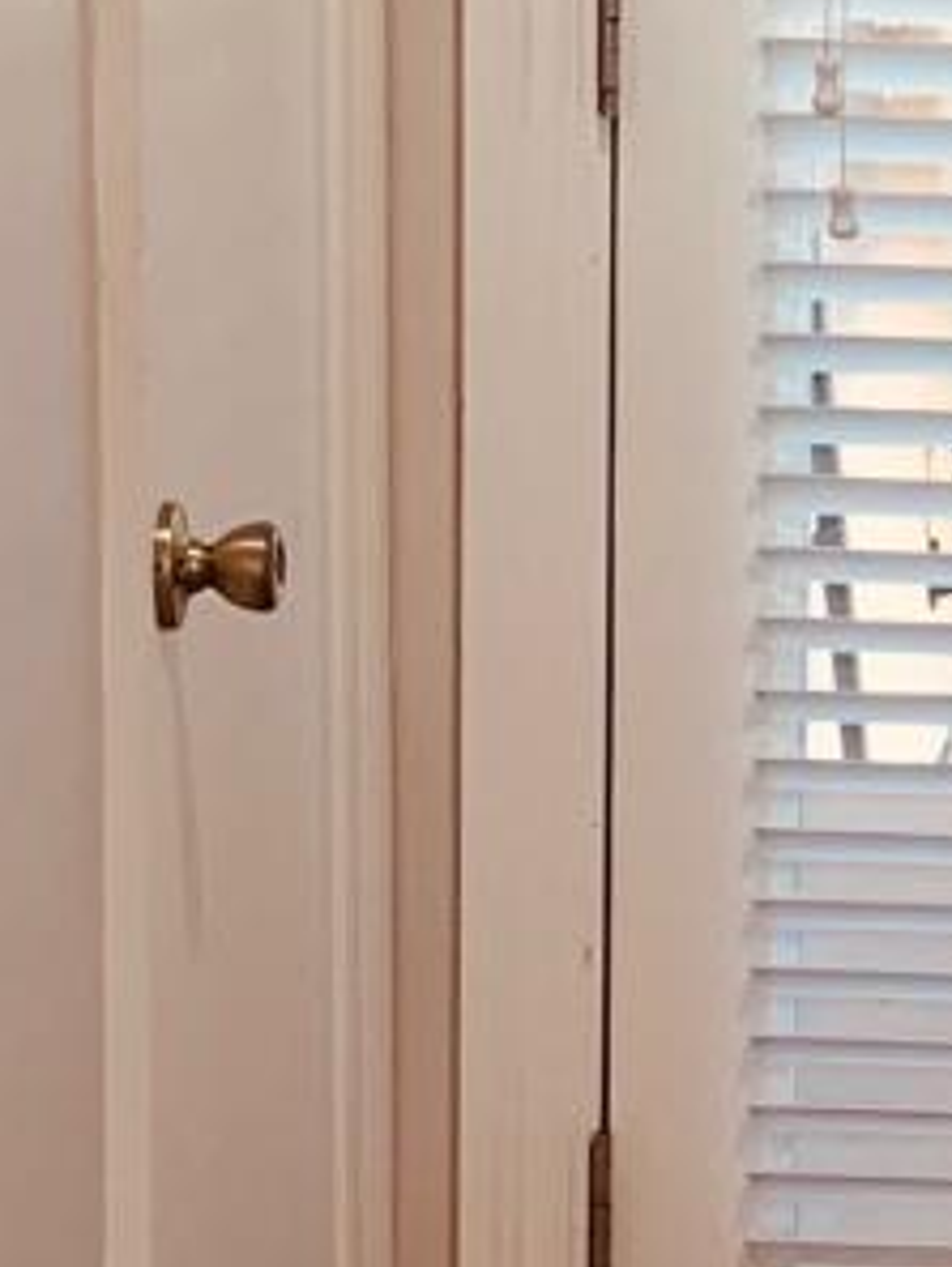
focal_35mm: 175
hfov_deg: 8.4
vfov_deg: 11.3
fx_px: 6412
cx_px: 1247
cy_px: 828
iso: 100
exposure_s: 1/60
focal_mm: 4.25
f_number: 1.8
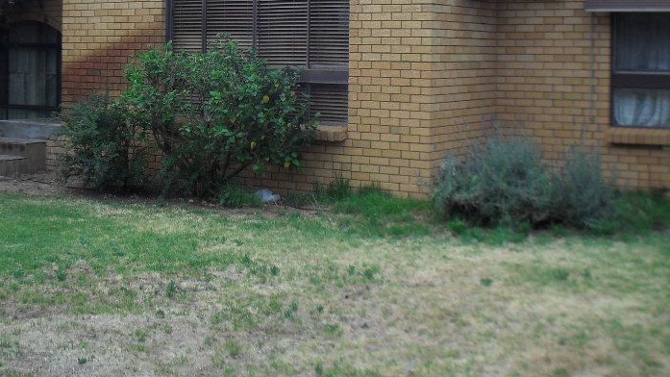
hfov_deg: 37.2
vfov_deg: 21.3
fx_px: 995
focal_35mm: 56
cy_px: 91
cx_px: 367
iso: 100
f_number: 3.2
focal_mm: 6.3
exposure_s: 1/180
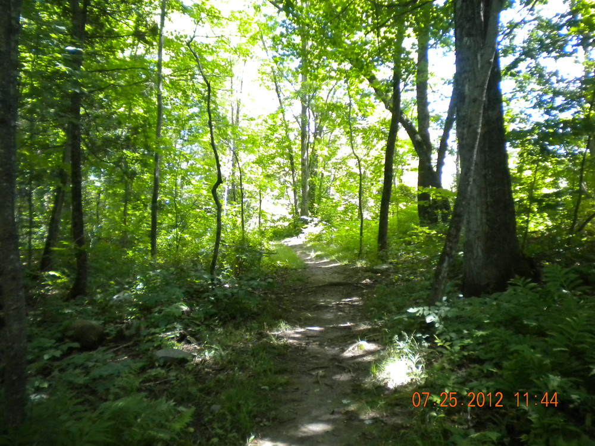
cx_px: 298
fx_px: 602
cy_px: 223
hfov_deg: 52.6
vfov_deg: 40.7
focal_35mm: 35
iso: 400
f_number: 3.1
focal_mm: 6.3
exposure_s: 1/193
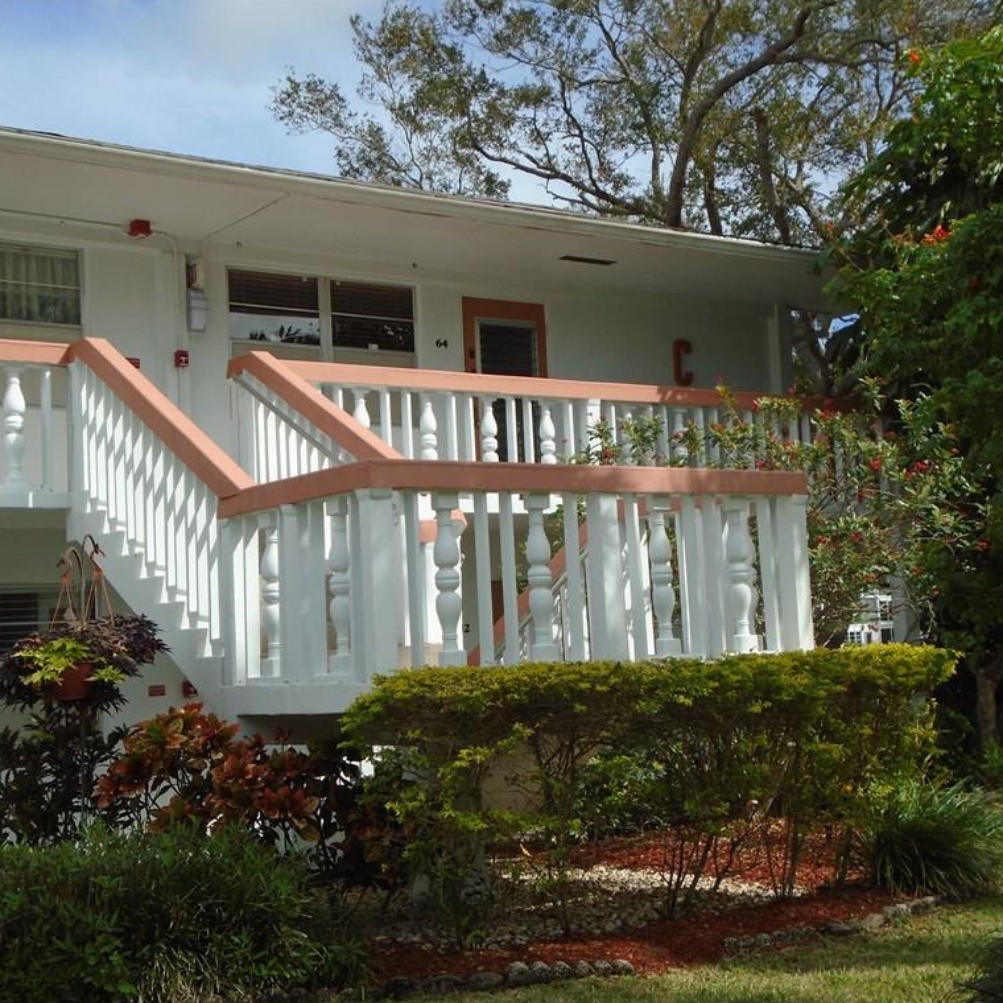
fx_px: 1639
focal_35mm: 50
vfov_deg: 34.0
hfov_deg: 34.0
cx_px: 520
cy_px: 504
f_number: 4.1
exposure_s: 1/800
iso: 100
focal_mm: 7.4
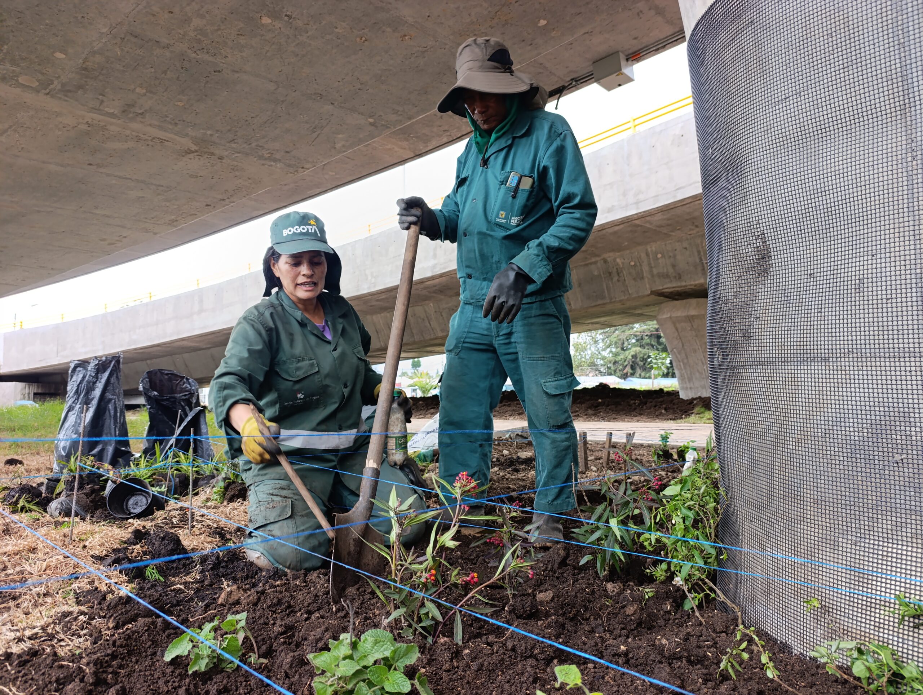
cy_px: 348
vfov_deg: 59.0
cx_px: 462
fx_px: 614
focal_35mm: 23
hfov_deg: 73.8
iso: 200
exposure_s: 1/120
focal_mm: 6.14
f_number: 1.6
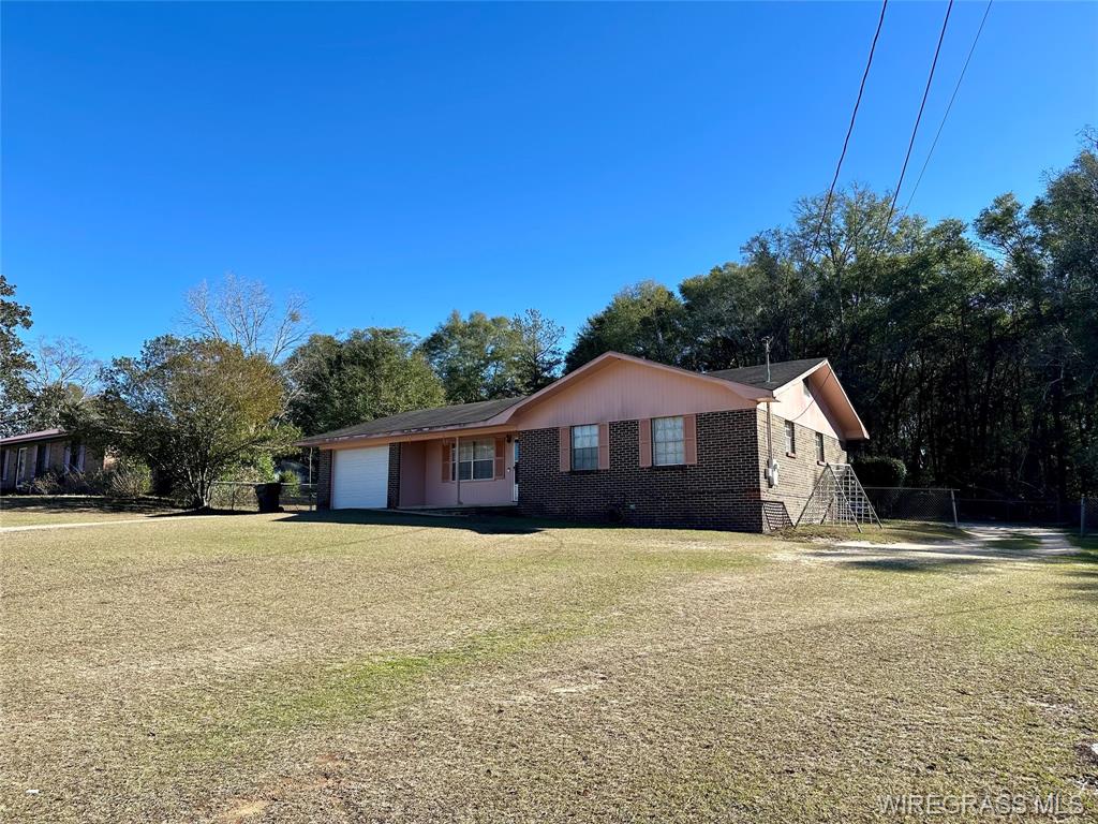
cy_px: 412
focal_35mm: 24
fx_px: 761
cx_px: 549
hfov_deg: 71.6
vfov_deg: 56.8
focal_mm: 6.86
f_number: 1.78
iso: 80
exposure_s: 1/2469
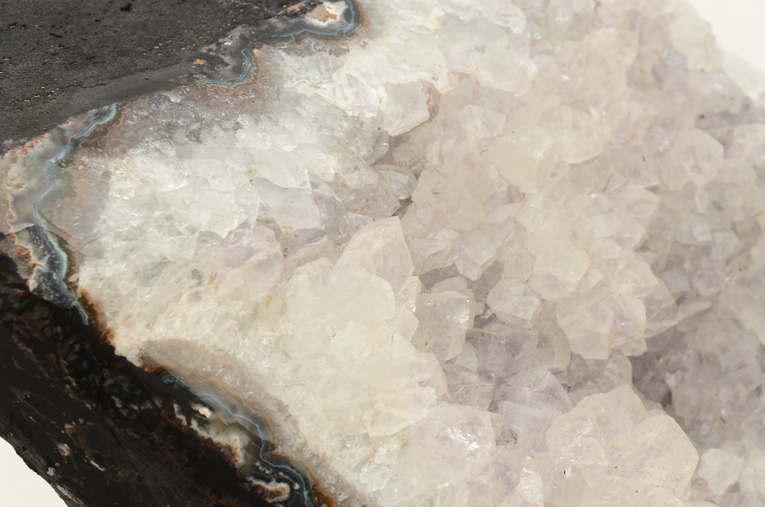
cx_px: 382
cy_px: 254
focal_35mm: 78
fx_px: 1654
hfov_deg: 26.0
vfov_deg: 17.4
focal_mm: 52
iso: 320
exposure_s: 1/80
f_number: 13
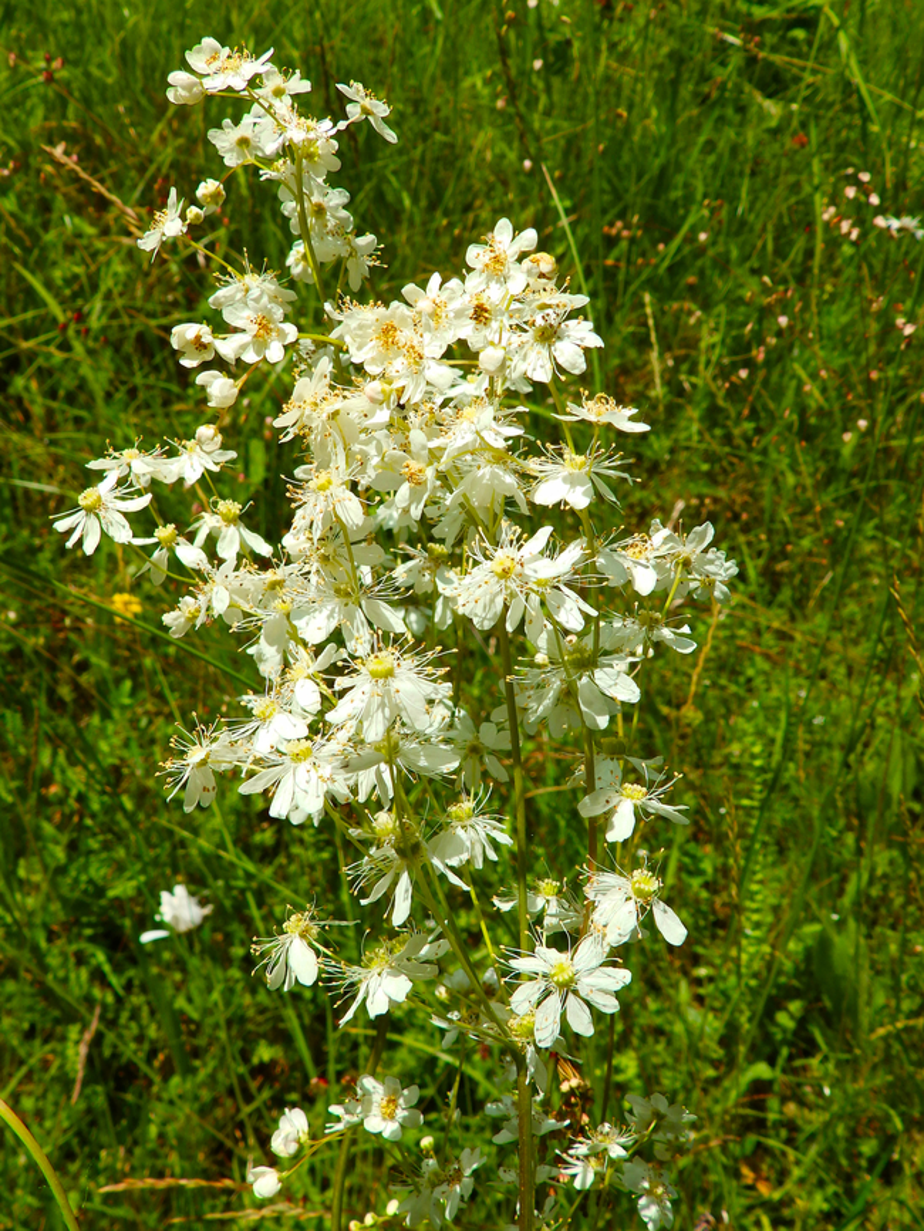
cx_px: 462
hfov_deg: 44.2
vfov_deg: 56.8
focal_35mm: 32
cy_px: 616
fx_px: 1138
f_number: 4.5
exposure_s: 1/640
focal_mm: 5.7
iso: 80
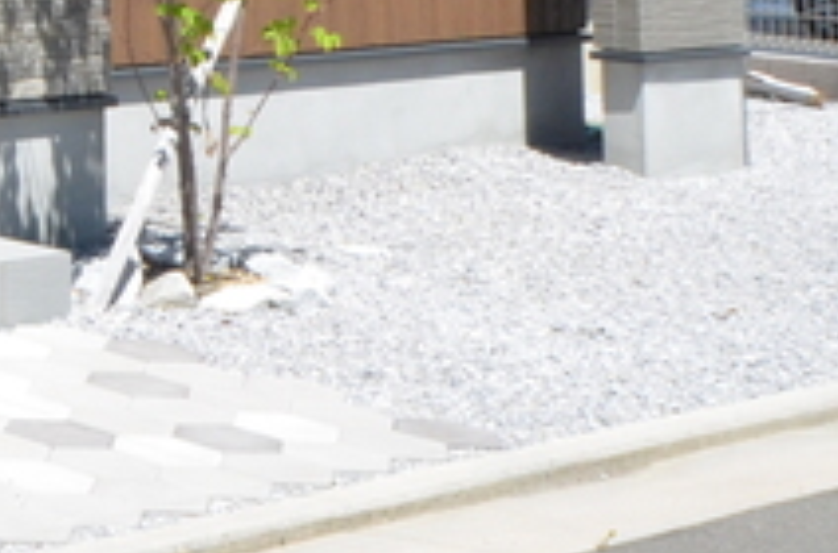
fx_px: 3365
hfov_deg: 12.6
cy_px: -778
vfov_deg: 8.6
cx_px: -775
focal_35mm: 145
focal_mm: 20
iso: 800
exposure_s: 1/640
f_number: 11
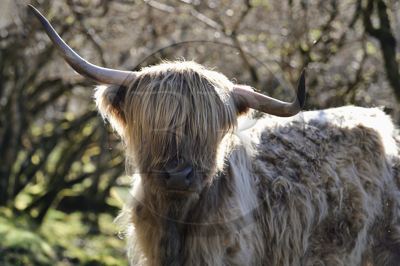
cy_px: 133
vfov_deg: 12.4
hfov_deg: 18.6
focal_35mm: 110
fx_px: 1222
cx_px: 200
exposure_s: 1/500
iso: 200
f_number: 3.5
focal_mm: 110
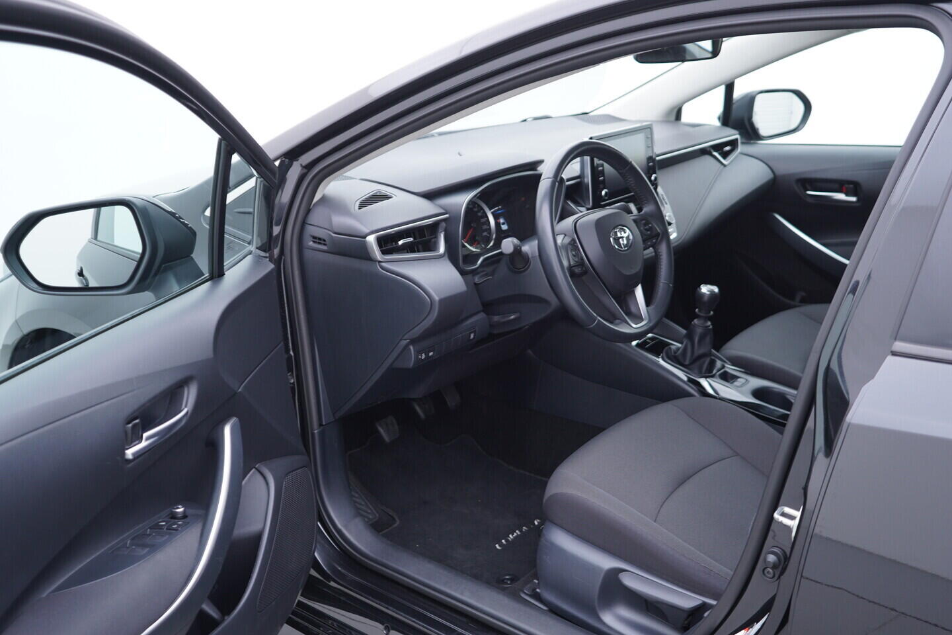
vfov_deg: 36.9
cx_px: 476
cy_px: 318
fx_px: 952
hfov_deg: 53.1
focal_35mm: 36
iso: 160
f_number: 2.8
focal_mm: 24
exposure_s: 1/40
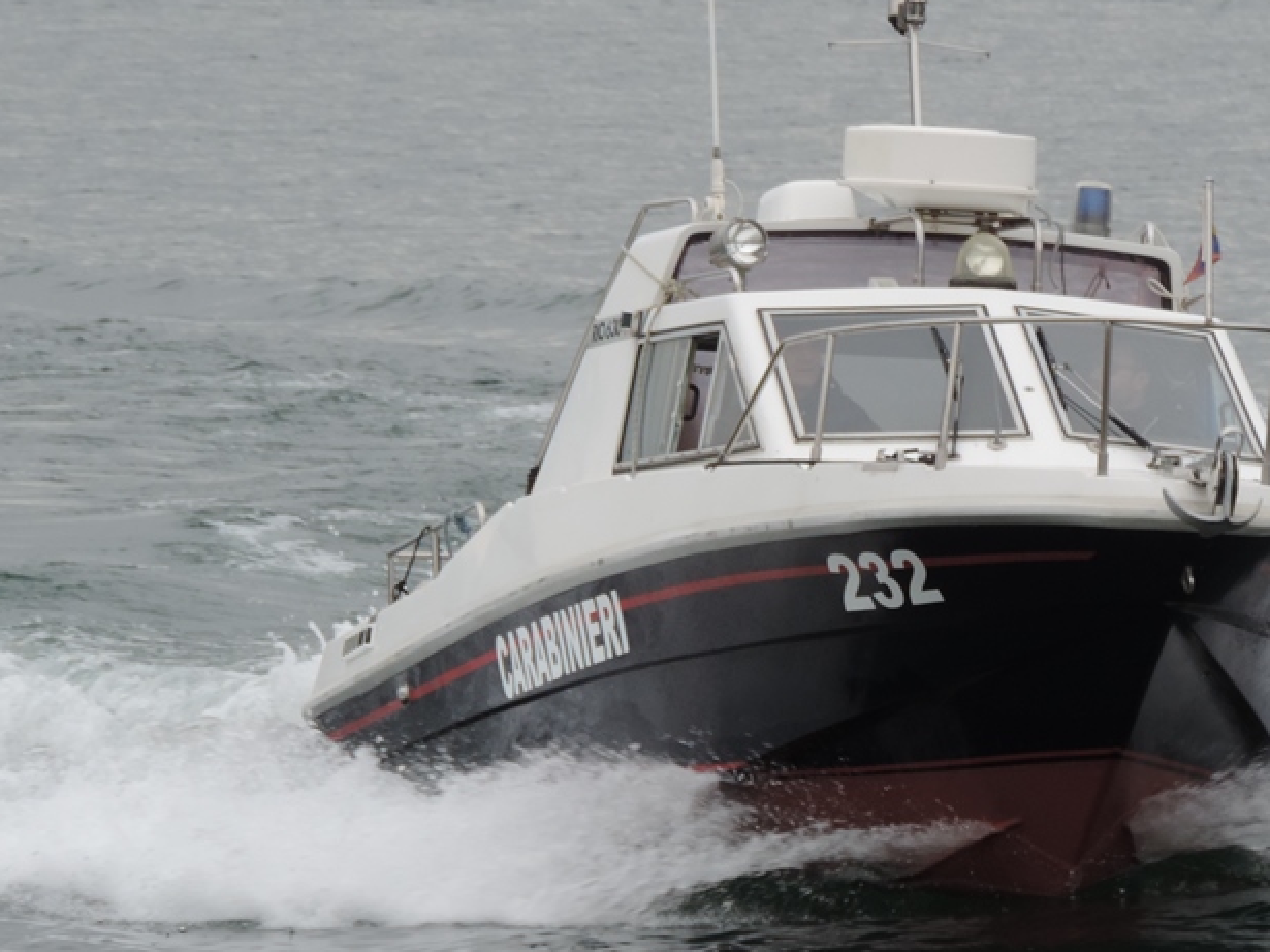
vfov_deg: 2.7
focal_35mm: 541
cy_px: 500
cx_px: 915
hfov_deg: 3.7
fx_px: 19844
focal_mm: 57.9
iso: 110
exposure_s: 1/200
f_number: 4.8
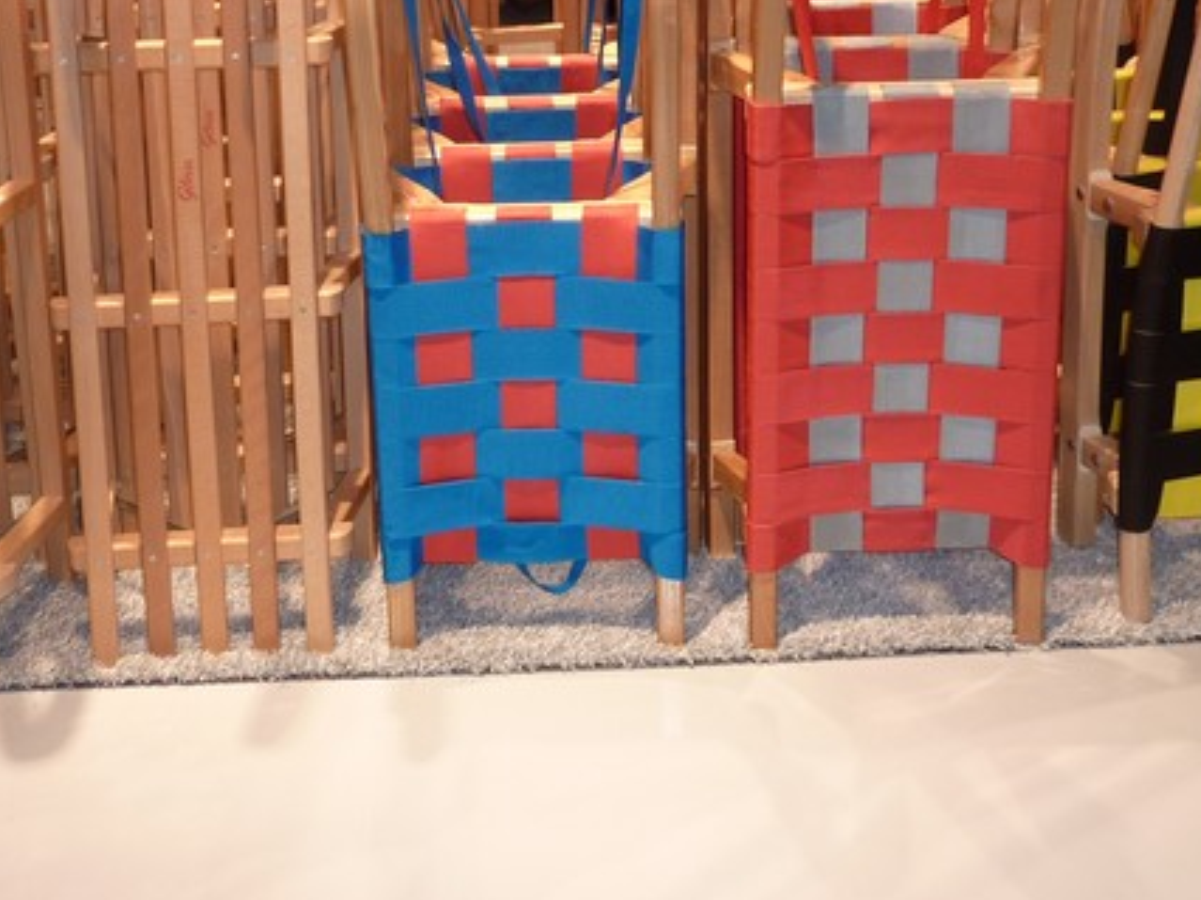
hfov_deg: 40.5
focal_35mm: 47
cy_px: 96
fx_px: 1630
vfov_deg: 29.6
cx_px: 600
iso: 100
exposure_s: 1/30
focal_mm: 4.1
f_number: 3.3
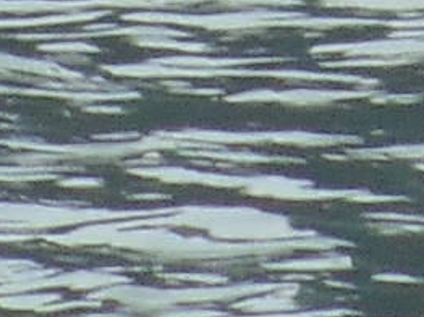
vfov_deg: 0.4
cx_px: 8
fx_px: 43394
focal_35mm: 3546
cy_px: -155
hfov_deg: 0.6
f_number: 5.9
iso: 80
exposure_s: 1/160
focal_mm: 104
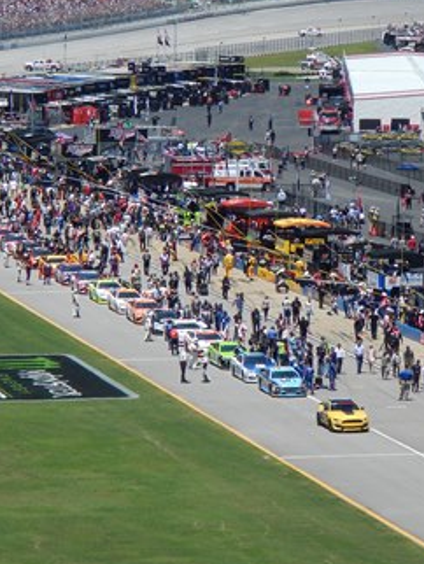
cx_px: 194
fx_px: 4534
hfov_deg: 5.4
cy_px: 254
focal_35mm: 278
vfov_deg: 7.1
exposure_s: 1/800
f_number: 4.8
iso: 125
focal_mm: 25
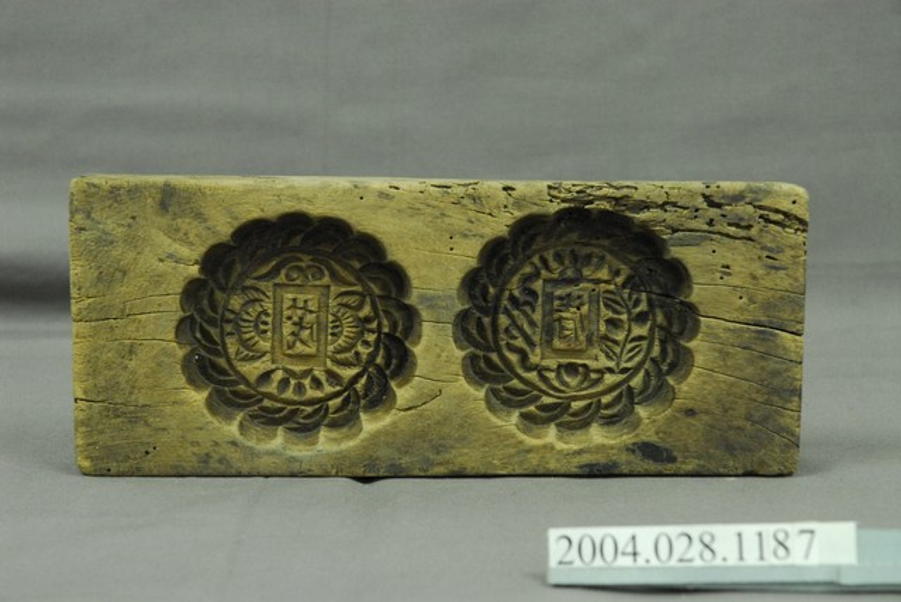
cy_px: 301
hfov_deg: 19.4
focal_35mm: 105
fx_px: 2630
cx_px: 450
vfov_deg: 13.1
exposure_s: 1/8
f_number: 8
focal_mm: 70
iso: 1000
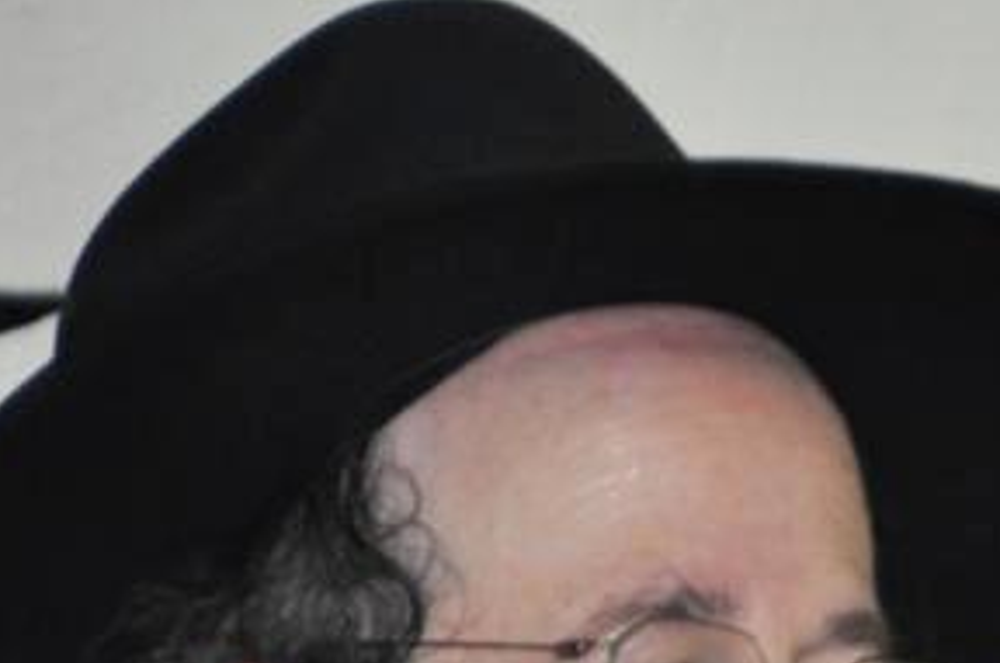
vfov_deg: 1.5
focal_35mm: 908
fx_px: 25180
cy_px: 760
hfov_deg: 2.3
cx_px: 1743
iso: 800
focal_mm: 170
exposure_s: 1/60
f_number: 5.6
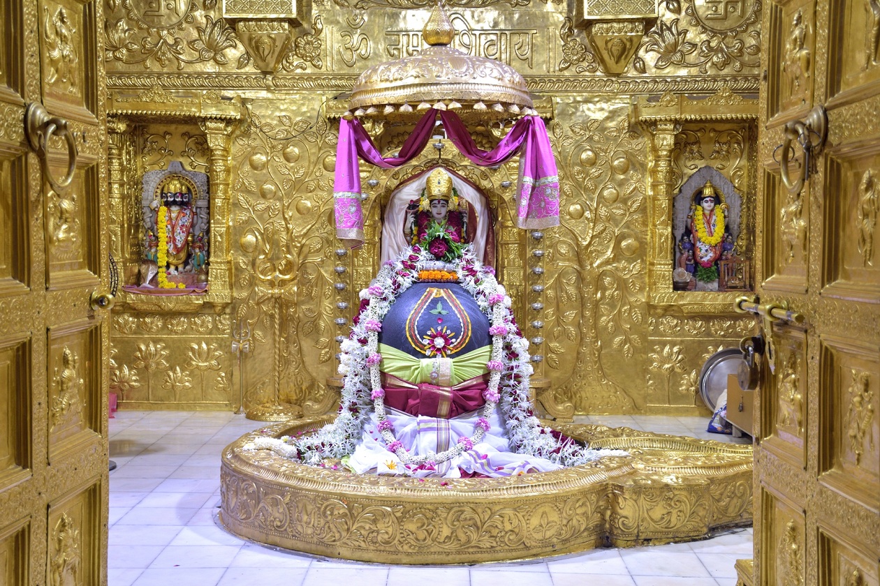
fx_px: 1100
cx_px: 440
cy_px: 293
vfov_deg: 29.9
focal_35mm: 45
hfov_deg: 43.6
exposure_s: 1/50
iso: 500
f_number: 5.6
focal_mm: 30
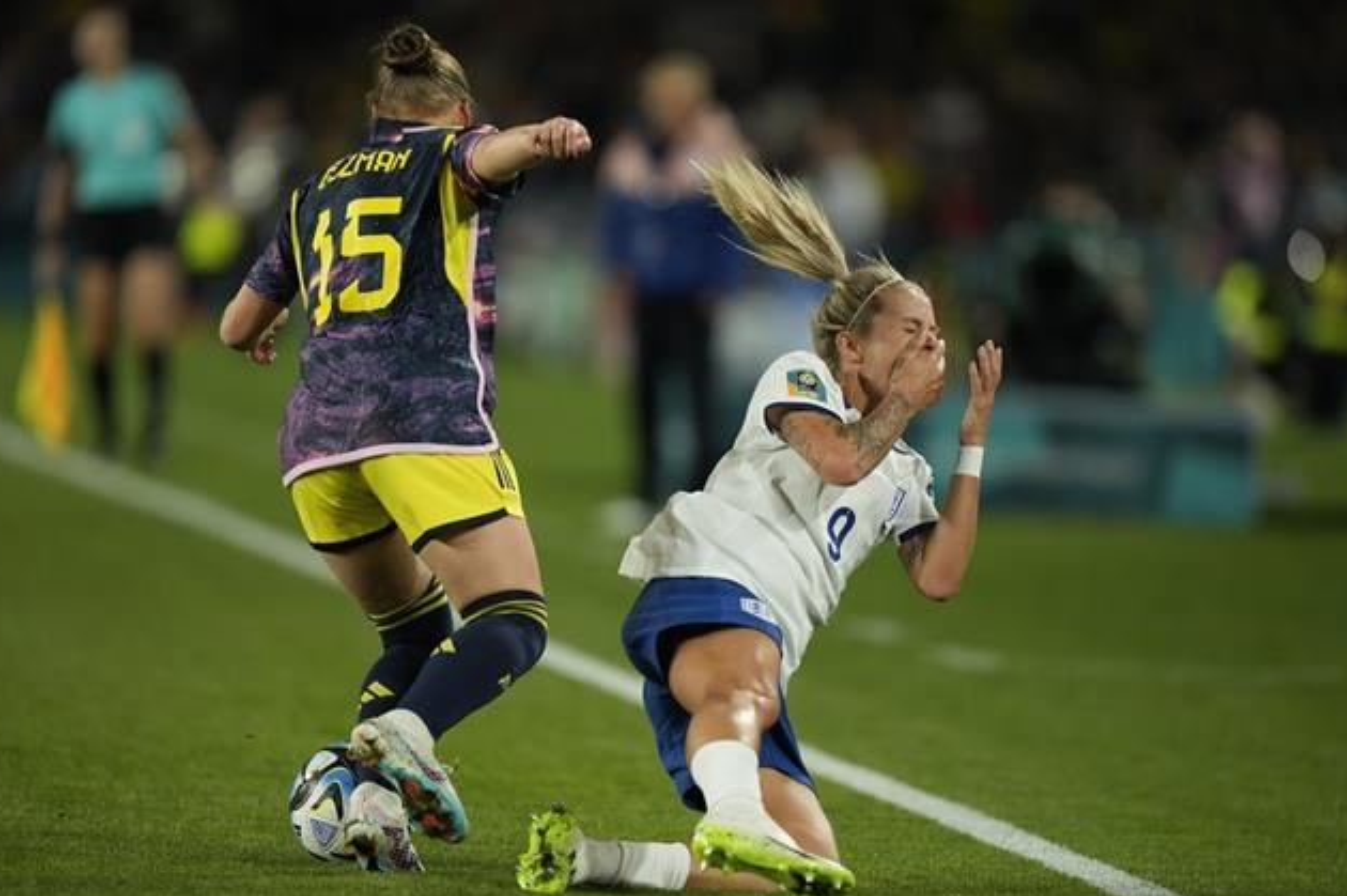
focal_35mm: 413
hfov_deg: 5.0
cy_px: 461
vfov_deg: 3.3
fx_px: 15441
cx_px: 663
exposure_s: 1/3200
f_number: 2.8
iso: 3200
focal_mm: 400
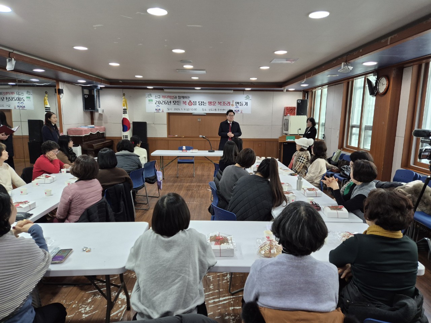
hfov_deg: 73.9
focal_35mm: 23
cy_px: 162
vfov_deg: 58.9
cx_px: 216
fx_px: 286
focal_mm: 5.4
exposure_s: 1/120
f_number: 1.8
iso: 250
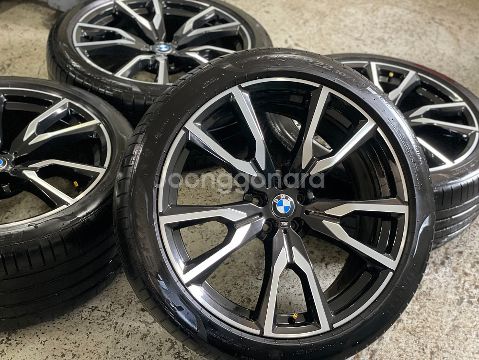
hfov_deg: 36.8
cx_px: 240
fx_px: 720
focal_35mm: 52
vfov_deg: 28.0
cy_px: 180
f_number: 2
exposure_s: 1/30
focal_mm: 6
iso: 400
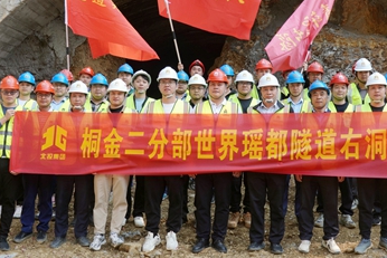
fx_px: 644
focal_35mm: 60
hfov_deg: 33.3
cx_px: 238
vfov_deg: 22.6
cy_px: 94
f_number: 5.6
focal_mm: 23
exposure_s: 1/125
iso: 125
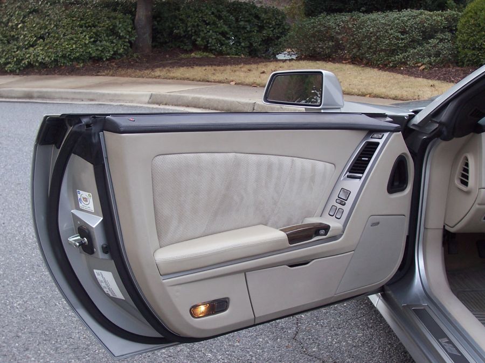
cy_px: 182
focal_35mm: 53
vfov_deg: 27.5
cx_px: 242
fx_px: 743
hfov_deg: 36.2
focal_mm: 8.6
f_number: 3.4
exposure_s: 1/60
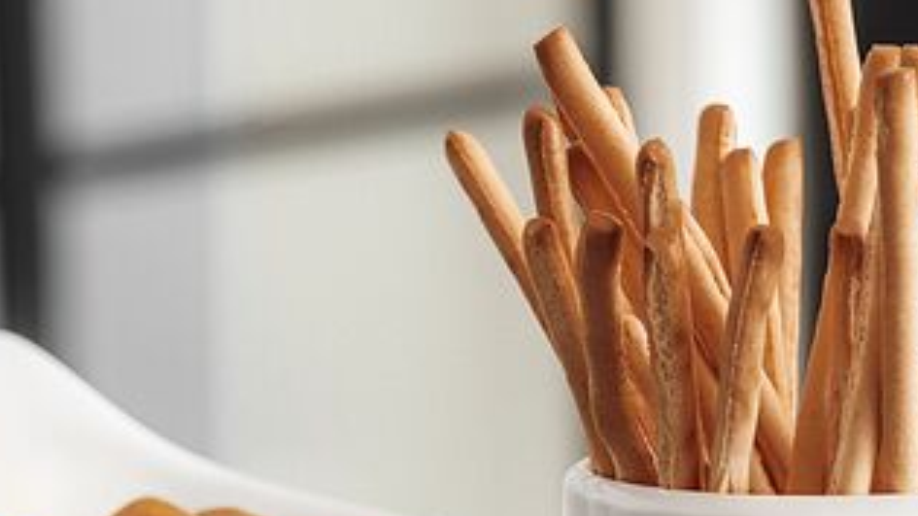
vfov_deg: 4.0
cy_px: 464
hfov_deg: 7.1
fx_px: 7374
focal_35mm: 303
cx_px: 803
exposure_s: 1/4
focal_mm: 105
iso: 100
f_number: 7.1
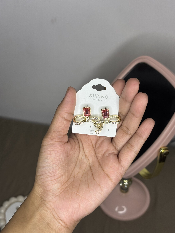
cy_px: 116
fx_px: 351
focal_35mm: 52
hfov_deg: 28.0
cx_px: 88
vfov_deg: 36.8
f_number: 1.6
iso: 32
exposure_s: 1/291
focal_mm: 5.96
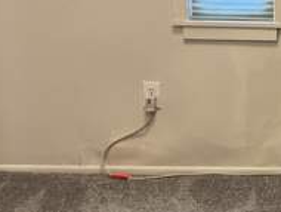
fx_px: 821
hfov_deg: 17.5
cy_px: 62
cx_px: 417
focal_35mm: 101
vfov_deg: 14.6
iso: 400
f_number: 1.78
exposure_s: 1/60
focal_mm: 6.76
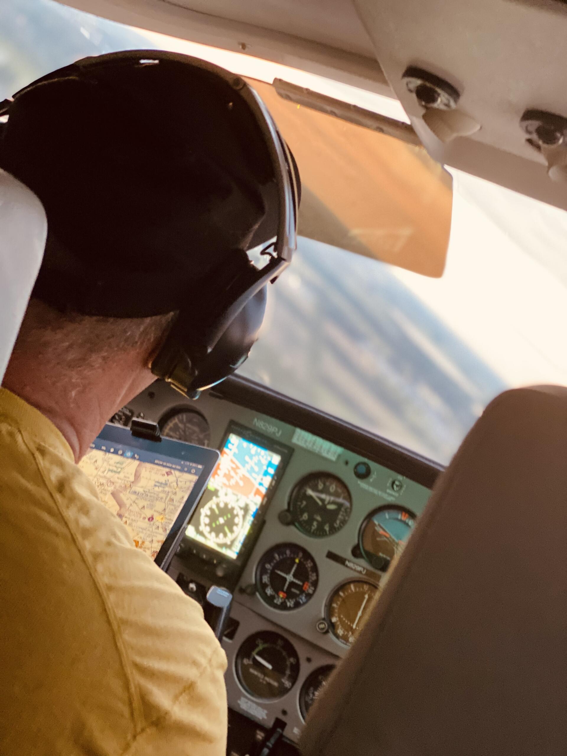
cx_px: 284
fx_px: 1136
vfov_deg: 36.8
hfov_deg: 28.0
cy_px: 378
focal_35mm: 52
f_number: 2
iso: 400
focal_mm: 6
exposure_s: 1/35
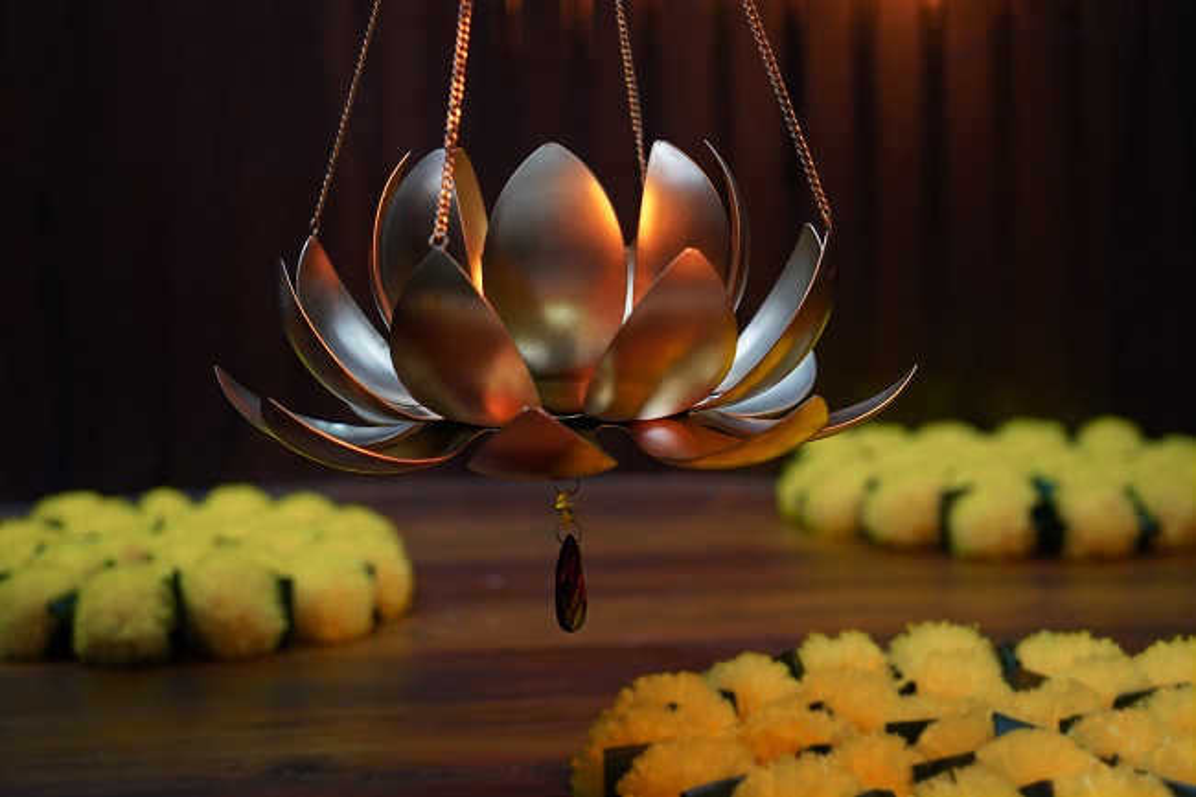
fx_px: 2325
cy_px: 398
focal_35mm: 70
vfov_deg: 19.4
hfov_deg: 28.9
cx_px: 598
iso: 3200
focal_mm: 70
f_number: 4
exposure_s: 1/160
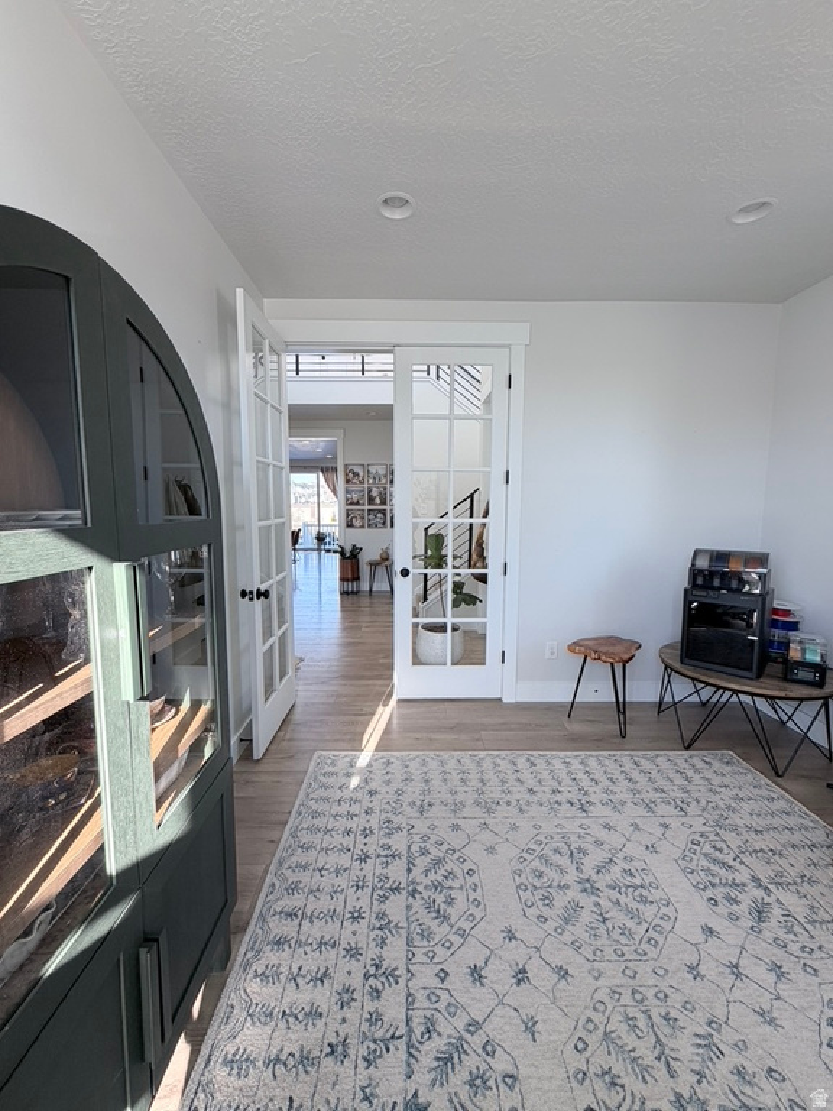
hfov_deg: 85.7
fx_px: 449
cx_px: 416
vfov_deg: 102.1
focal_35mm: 14
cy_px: 556
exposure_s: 1/121
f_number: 2.2
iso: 100
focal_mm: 2.22
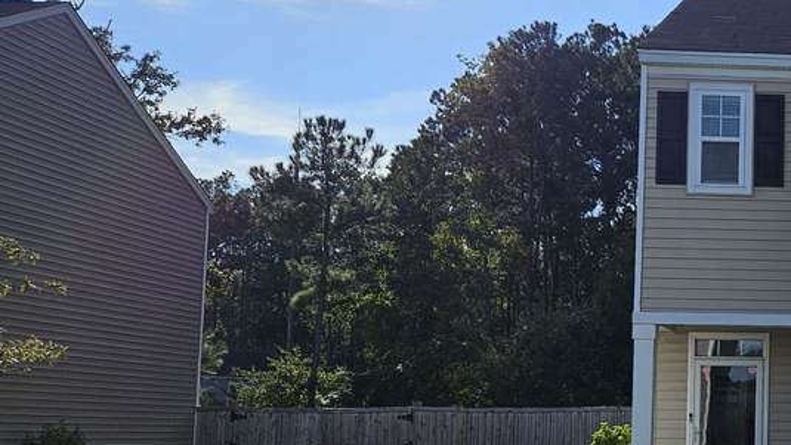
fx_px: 1259
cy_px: 343
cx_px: 923
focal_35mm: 60
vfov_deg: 19.9
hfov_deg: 30.3
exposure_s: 1/2859
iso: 25
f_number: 1.8
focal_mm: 5.4
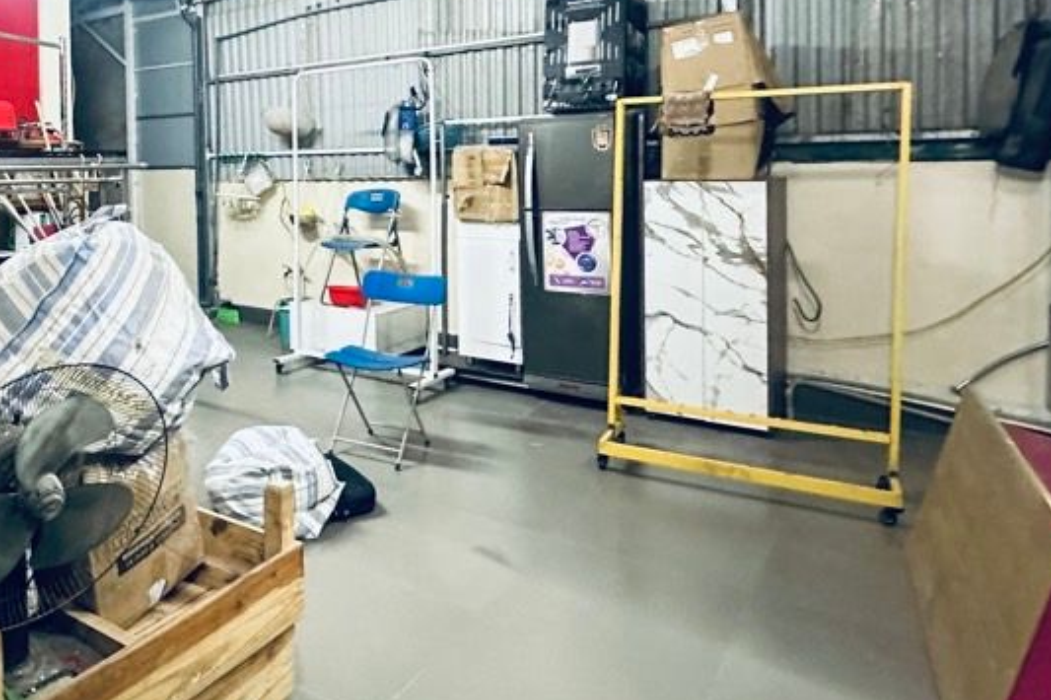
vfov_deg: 45.1
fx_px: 817
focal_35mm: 28
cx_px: 260
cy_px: 191
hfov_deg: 61.7
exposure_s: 1/34
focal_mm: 2.22
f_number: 2.2
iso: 800
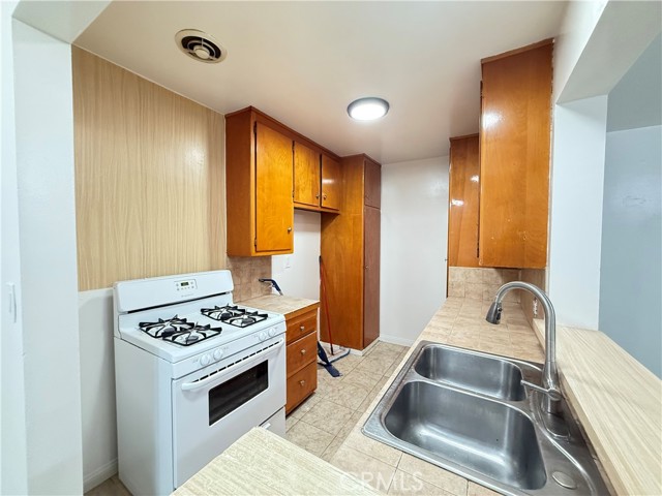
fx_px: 268
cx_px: 331
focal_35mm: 14
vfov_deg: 85.7
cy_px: 248
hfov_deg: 102.1
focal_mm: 2.22
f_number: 2.2
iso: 640
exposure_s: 1/60
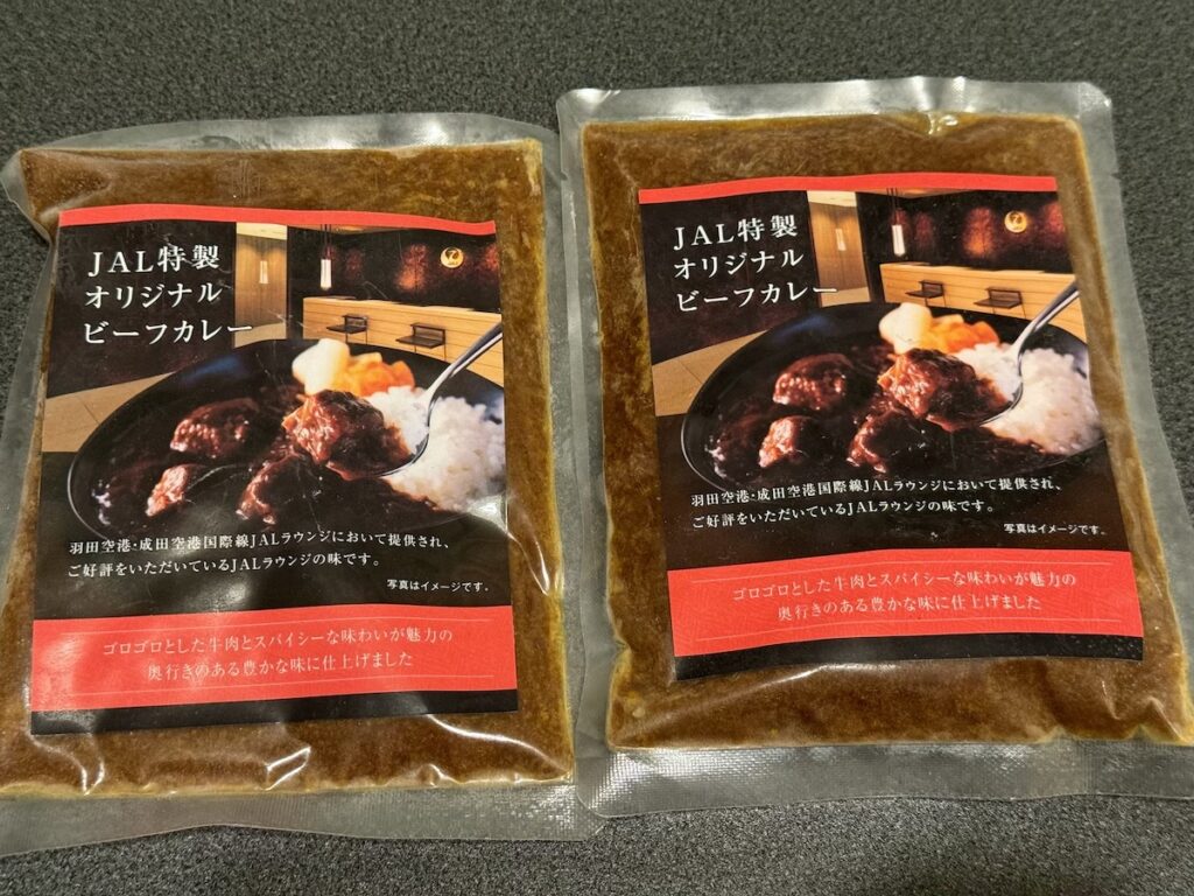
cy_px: 448
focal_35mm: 48
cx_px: 597
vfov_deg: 30.3
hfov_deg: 39.7
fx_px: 1656
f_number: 1.78
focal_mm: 6.86
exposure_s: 1/33
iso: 320
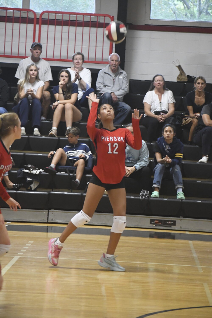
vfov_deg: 12.5
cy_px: 159
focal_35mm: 165
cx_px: 106
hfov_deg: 8.3
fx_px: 1457
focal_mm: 110
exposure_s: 1/250
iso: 6400
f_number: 4.8
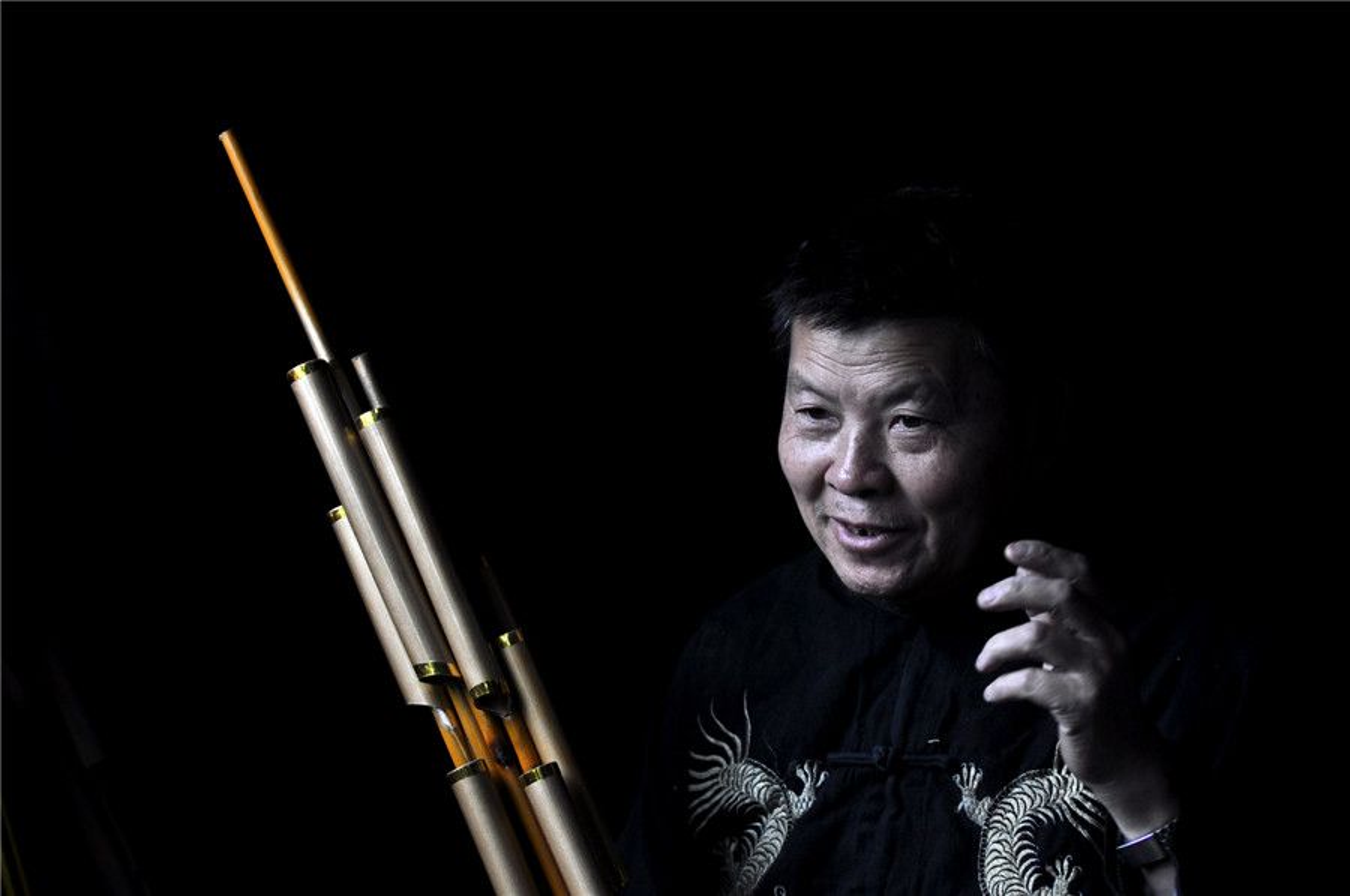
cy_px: 448
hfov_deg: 16.1
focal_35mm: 128
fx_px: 4774
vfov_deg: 10.7
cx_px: 675
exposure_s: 1/60
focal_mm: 85
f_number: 2.8
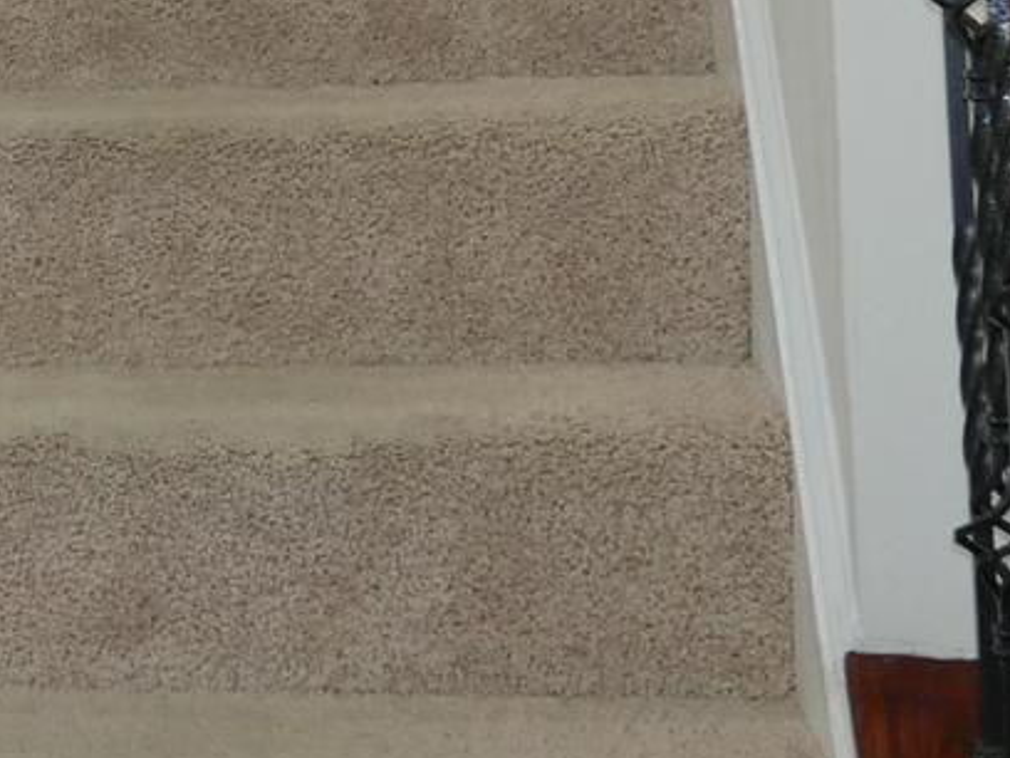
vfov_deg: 12.2
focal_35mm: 116
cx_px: -443
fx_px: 3385
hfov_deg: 15.8
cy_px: -346
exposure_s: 1/125
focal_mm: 10.9
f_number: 1.7
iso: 400
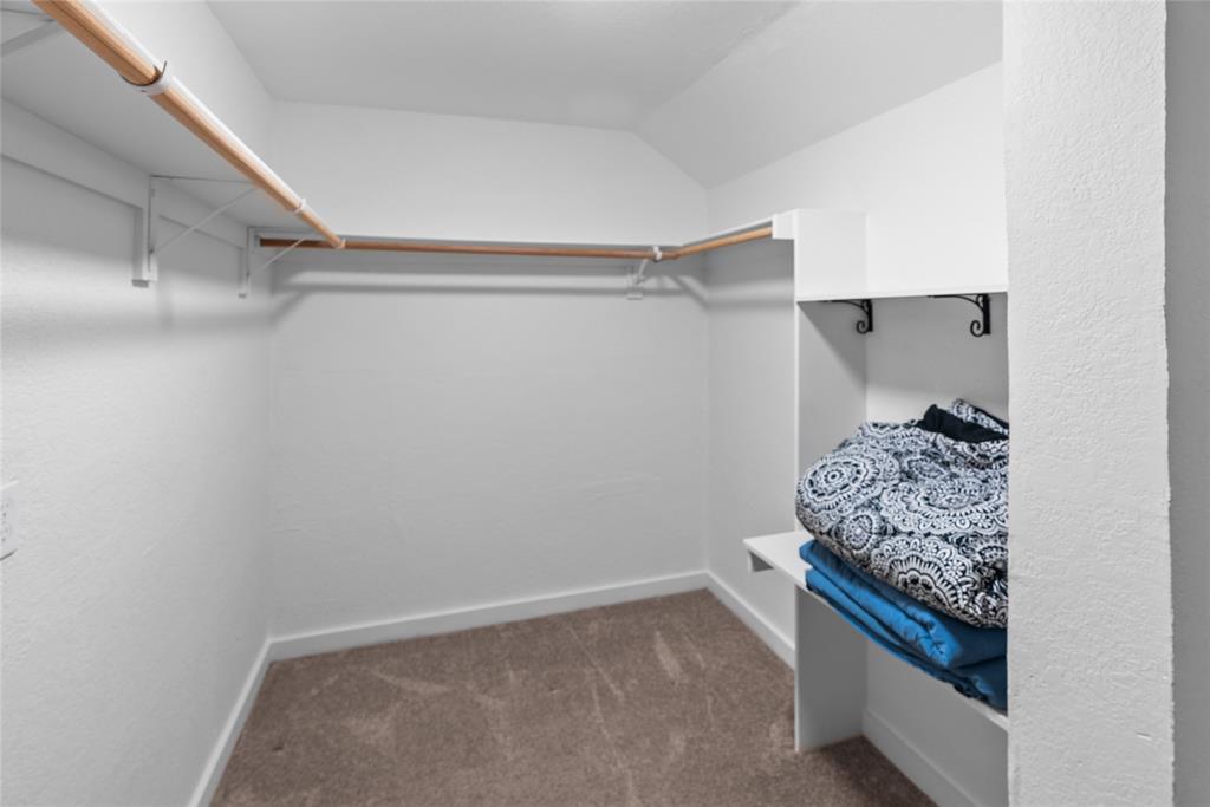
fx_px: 538
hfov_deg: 96.7
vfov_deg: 73.8
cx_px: 605
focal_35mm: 16
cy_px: 404
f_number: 7.1
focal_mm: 16
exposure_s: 4
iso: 100
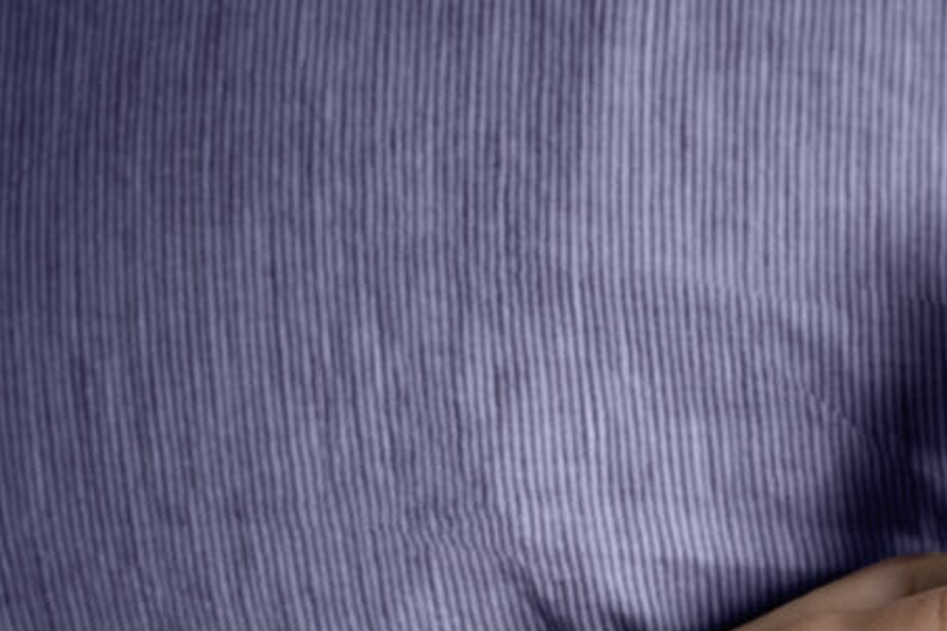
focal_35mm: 95
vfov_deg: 14.2
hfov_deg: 20.4
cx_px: 1064
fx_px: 2499
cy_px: 597
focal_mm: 42
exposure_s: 1/125
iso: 160
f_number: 3.2
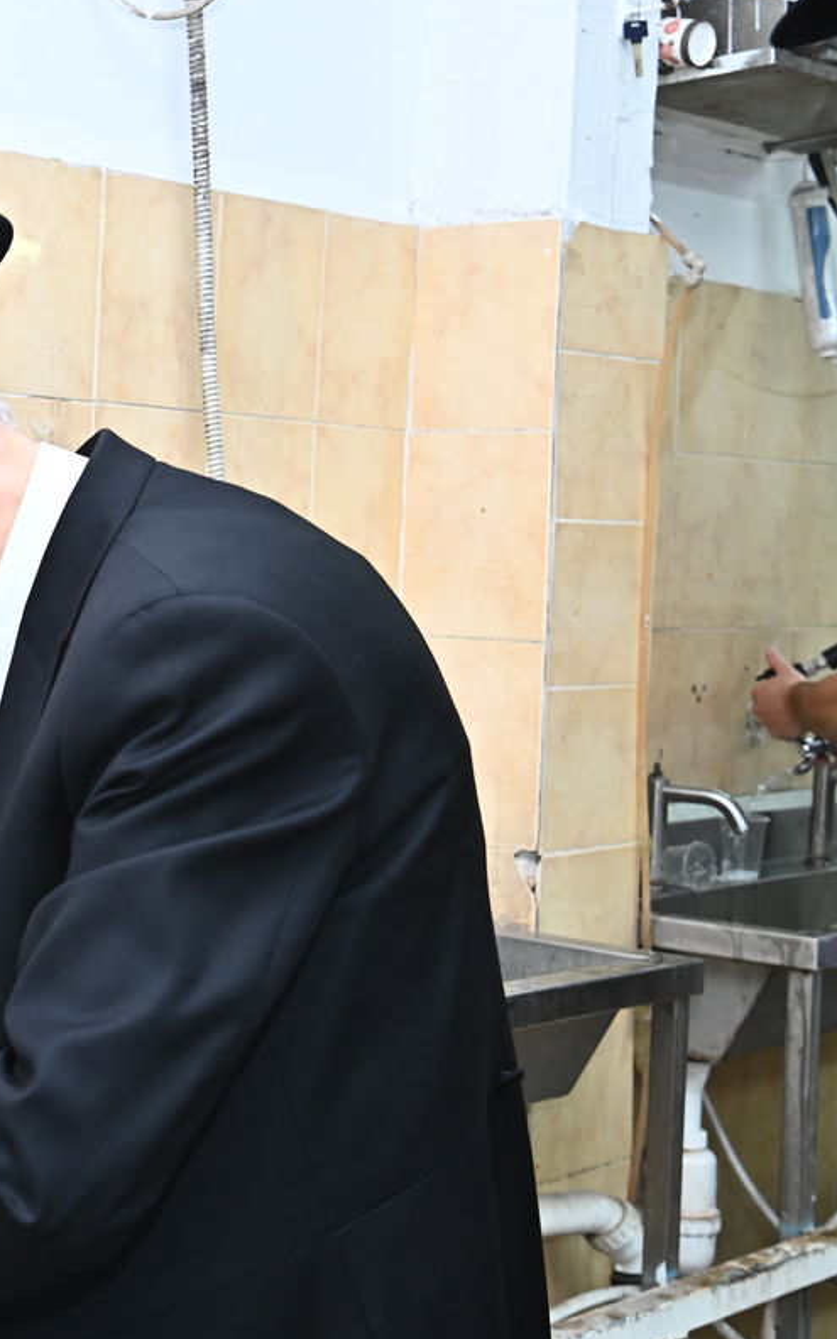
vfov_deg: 28.6
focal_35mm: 72
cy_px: 658
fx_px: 2628
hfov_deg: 17.3
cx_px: -142
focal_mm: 40
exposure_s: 1/200
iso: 1000
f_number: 5.6
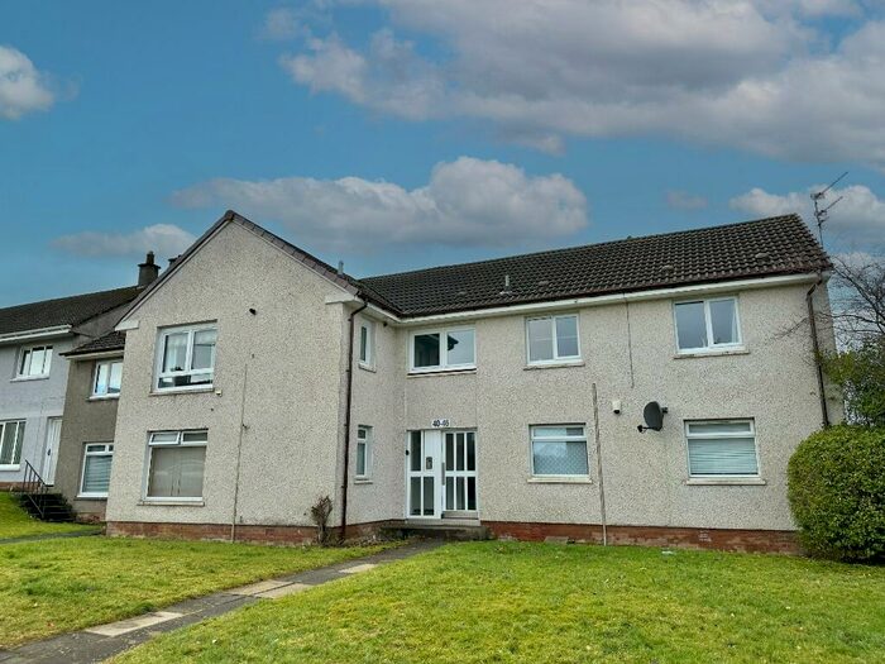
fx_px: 614
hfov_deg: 71.6
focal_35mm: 24
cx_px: 442
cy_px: 332
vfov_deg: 56.8
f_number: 1.78
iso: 80
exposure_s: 1/2353
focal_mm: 6.86
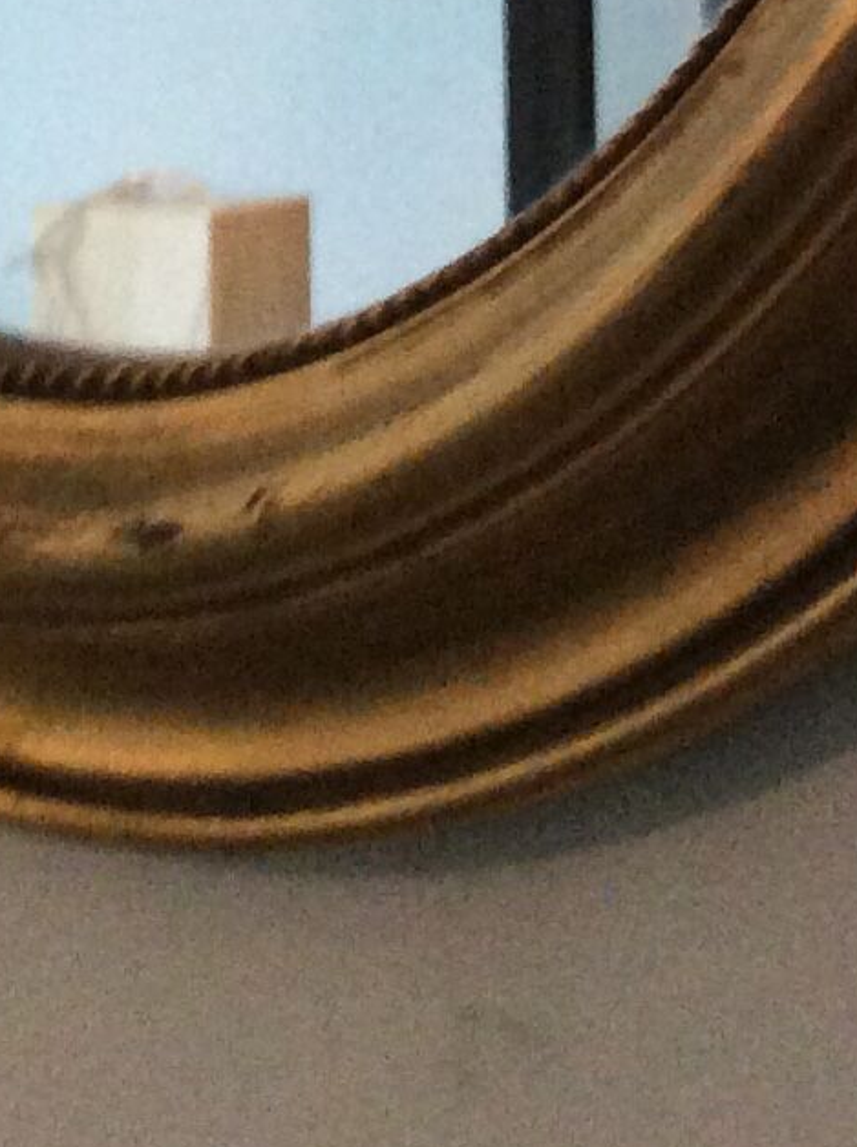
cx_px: 400
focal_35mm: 132
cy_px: -1107
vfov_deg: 13.1
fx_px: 4369
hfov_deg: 11.2
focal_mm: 3.3
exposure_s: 1/25
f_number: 2.4
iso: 200
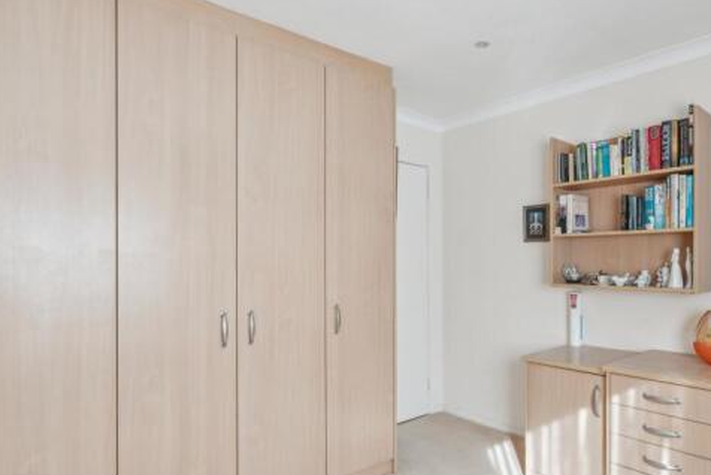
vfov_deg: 57.0
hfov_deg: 77.5
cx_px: 432
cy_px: 274
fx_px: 435
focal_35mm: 22
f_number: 8
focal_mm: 16
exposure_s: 1/20
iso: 640
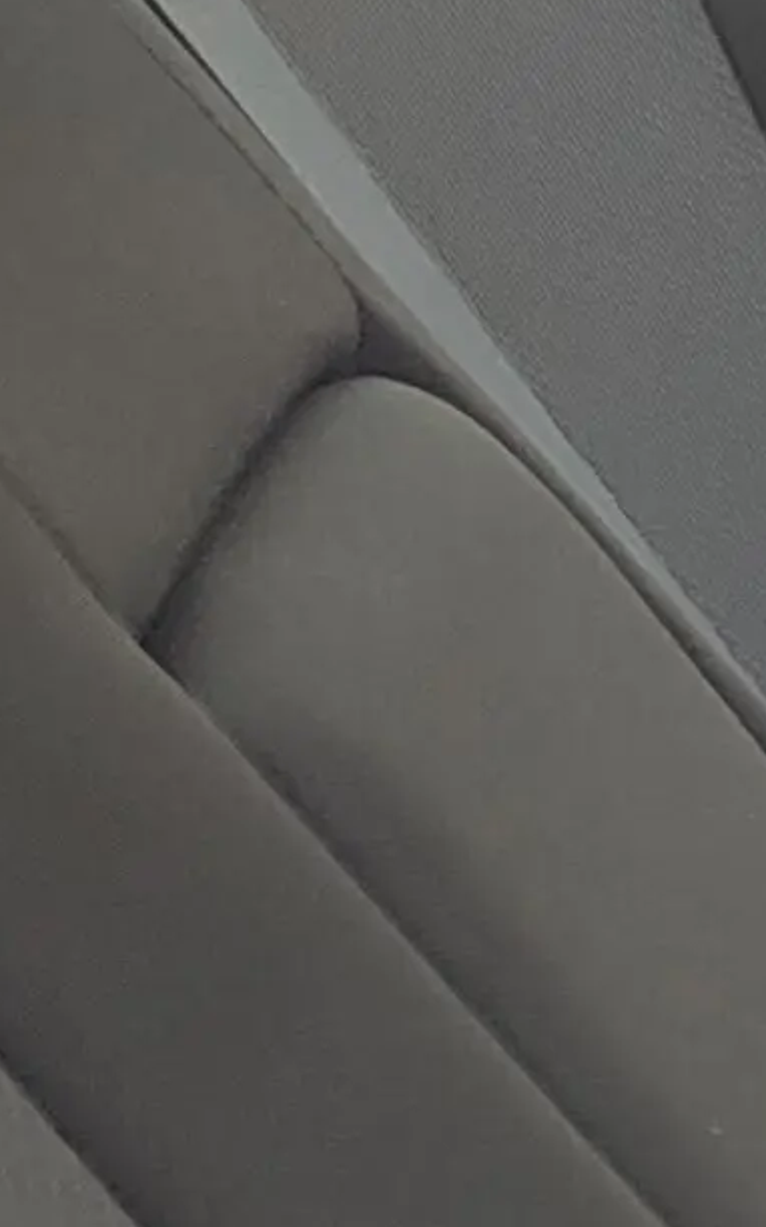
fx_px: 5115
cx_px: 2527
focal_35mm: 153
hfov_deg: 7.3
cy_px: 2103
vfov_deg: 12.6
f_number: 1.8
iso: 161
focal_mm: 5.56
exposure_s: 1/100
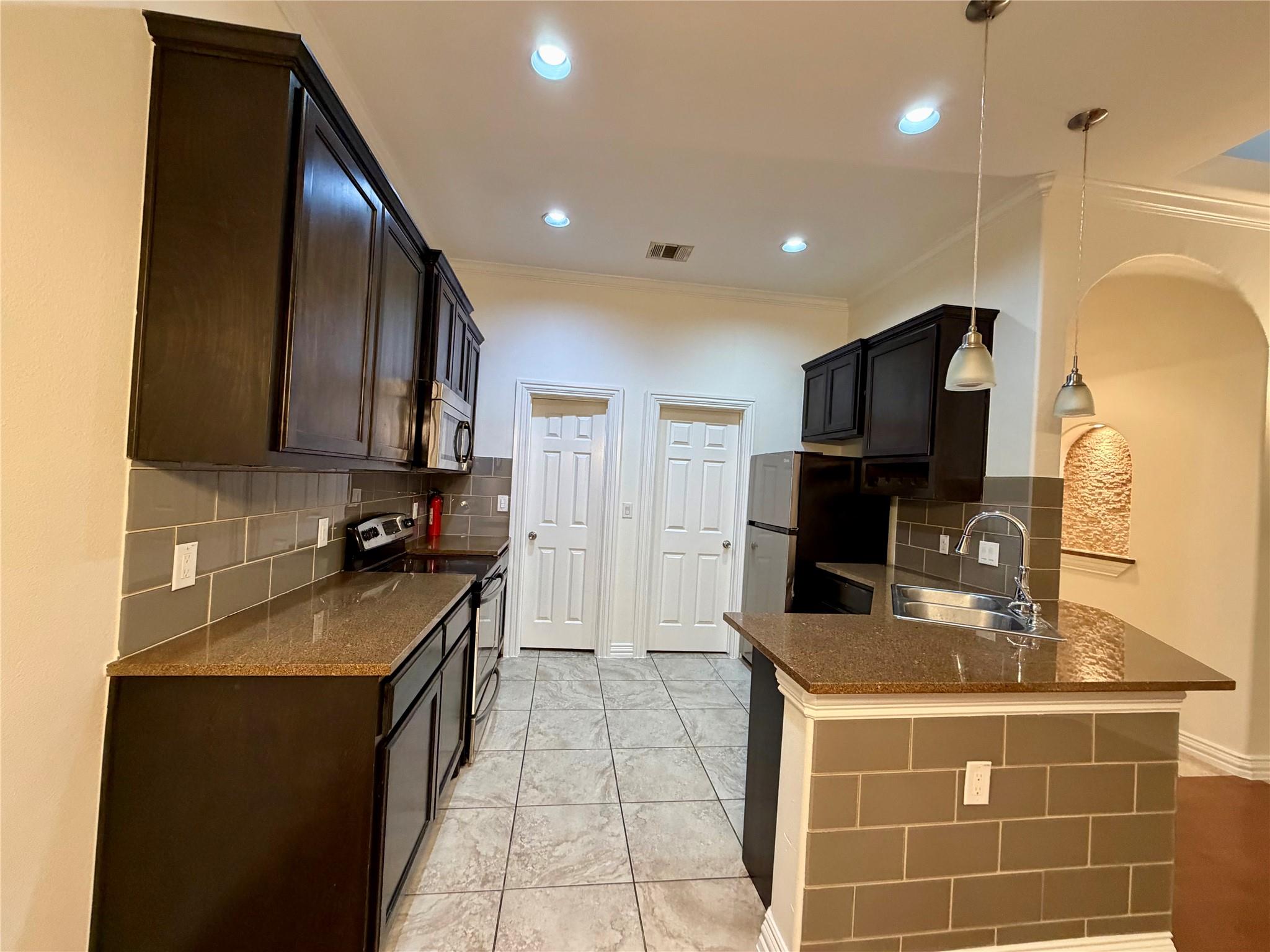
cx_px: 635
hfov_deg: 102.1
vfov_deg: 85.7
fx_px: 514
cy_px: 476
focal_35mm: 14
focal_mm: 2.22
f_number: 2.2
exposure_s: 1/60
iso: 400
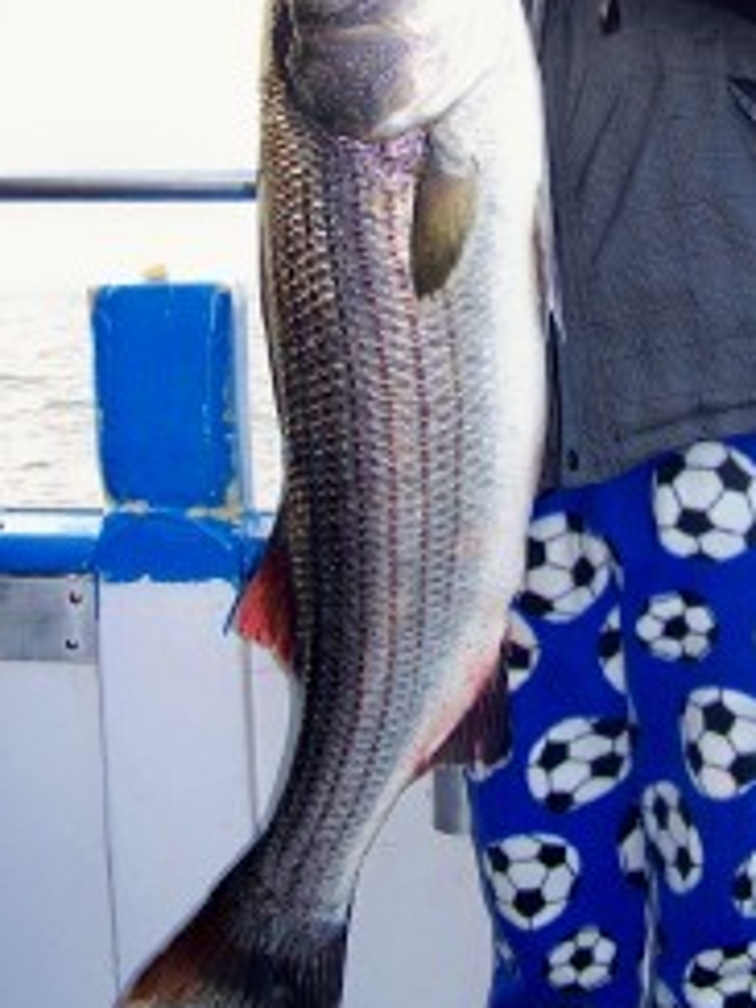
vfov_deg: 32.4
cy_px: 326
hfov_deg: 24.7
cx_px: 521
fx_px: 1718
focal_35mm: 59
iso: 64
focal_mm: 5.85
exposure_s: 1/125
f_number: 2.8
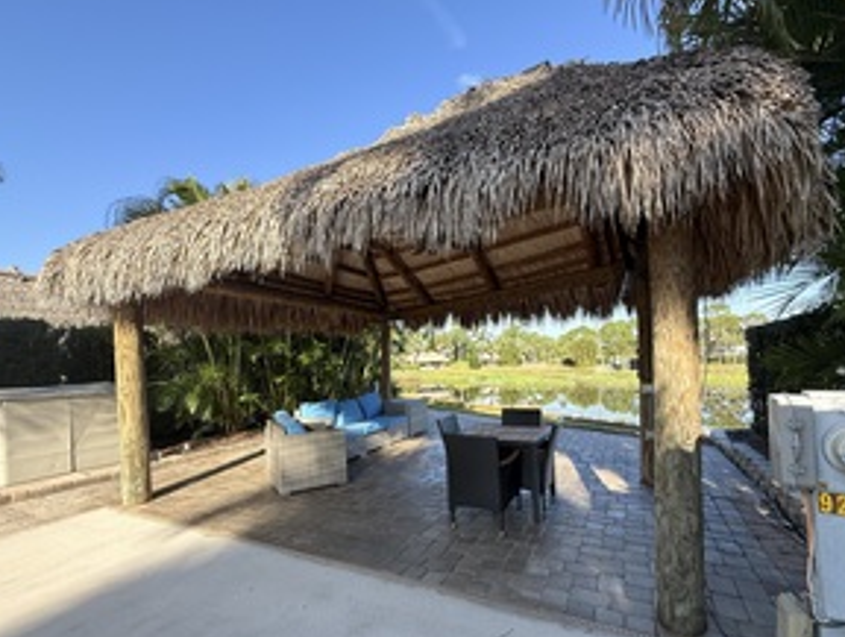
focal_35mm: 17
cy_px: 357
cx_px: 440
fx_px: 416
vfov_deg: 74.6
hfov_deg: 90.9
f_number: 2.2
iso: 64
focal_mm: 2.22
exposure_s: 1/625
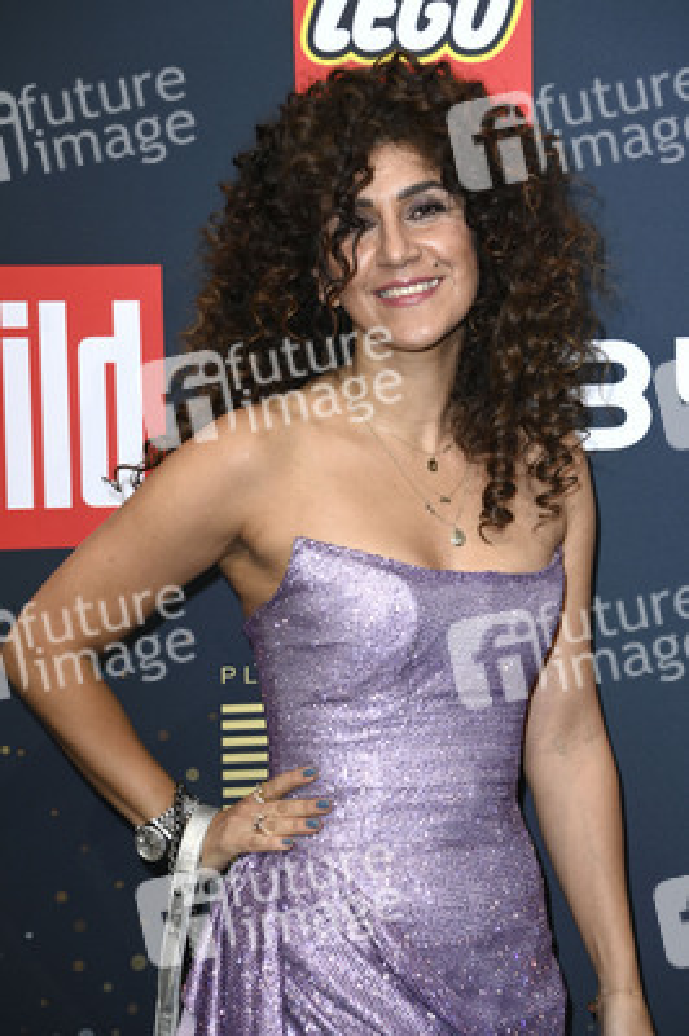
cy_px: 518
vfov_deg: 18.3
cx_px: 344
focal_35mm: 112
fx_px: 3221
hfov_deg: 12.2
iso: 320
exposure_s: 1/250
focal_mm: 112
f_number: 5.6
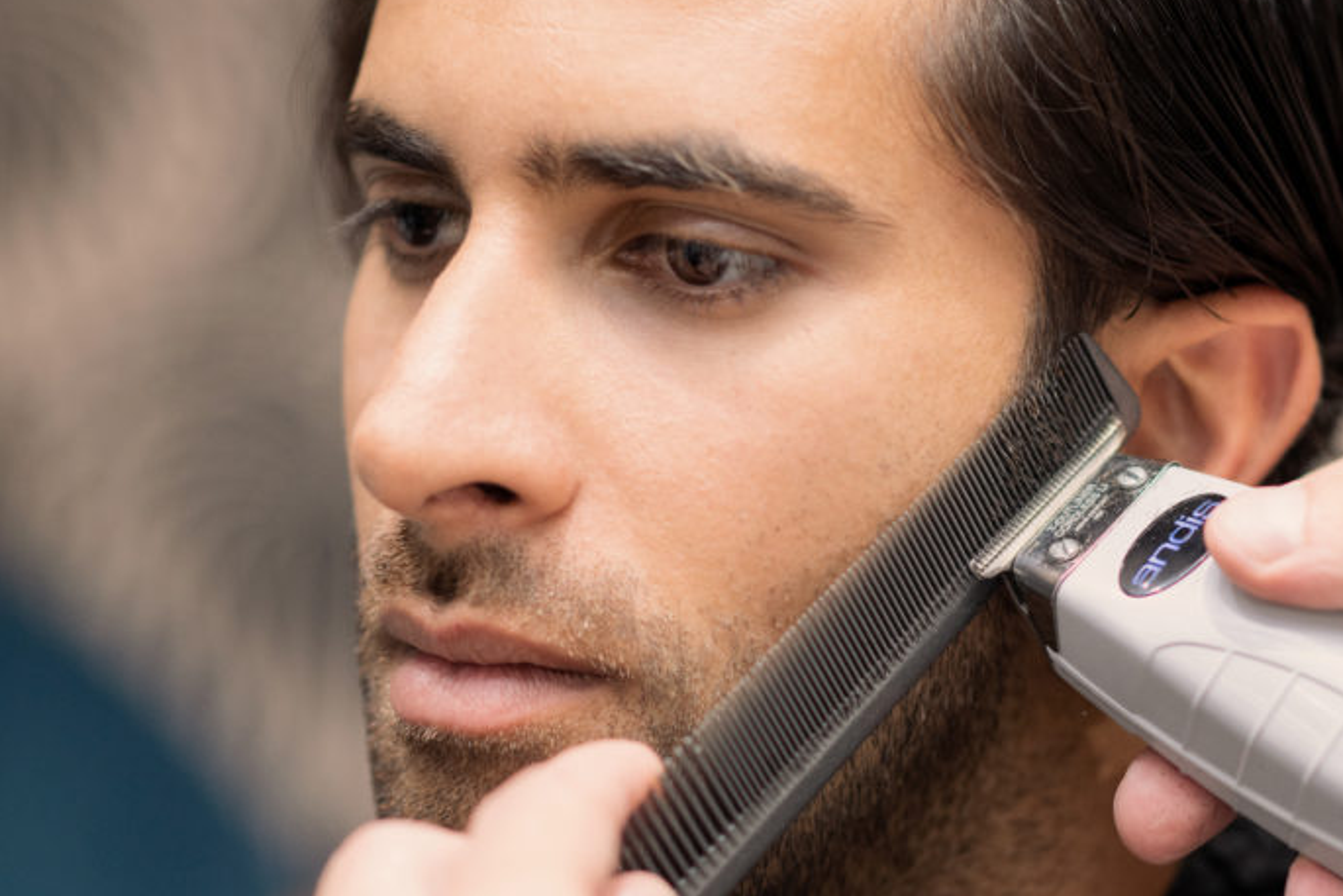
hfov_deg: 16.1
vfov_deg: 10.8
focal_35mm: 127
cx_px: 970
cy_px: 438
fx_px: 4738
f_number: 2.2
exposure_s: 1/250
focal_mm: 85
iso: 640
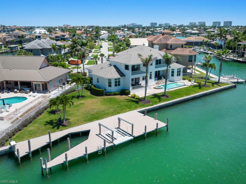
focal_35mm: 24
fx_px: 171
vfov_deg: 56.8
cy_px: 92
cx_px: 123
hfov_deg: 71.6
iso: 140
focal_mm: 6.72
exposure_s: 1/4000
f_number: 1.7
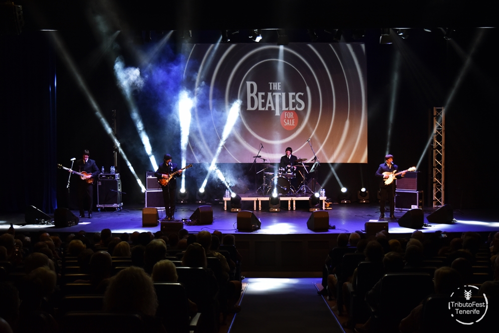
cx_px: 250
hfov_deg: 41.1
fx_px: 665
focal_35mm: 48
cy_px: 166
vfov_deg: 28.1
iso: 1000
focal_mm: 32
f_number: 5
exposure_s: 1/80
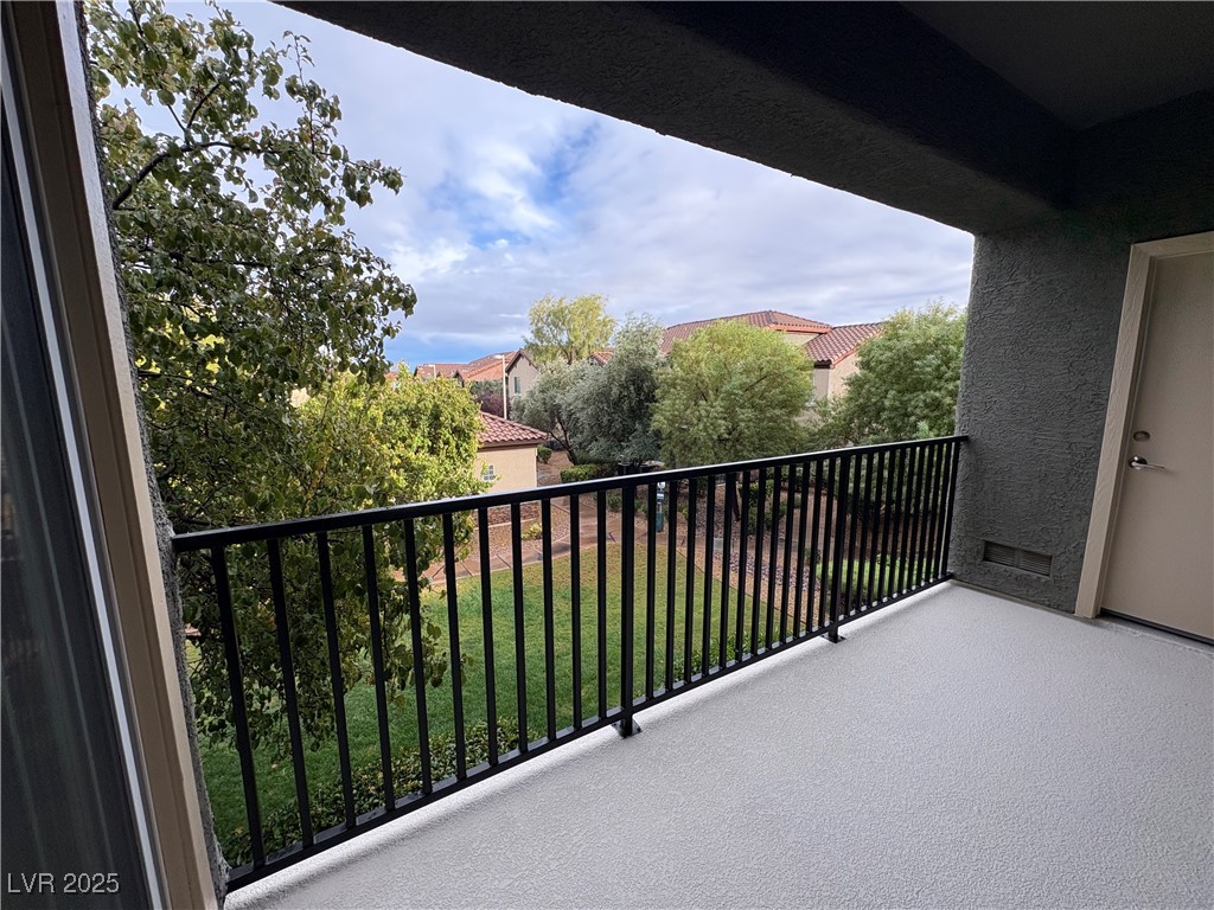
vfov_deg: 85.7
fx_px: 491
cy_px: 455
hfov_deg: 102.1
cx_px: 607
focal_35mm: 14
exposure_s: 1/384
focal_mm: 2.22
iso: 50
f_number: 2.2
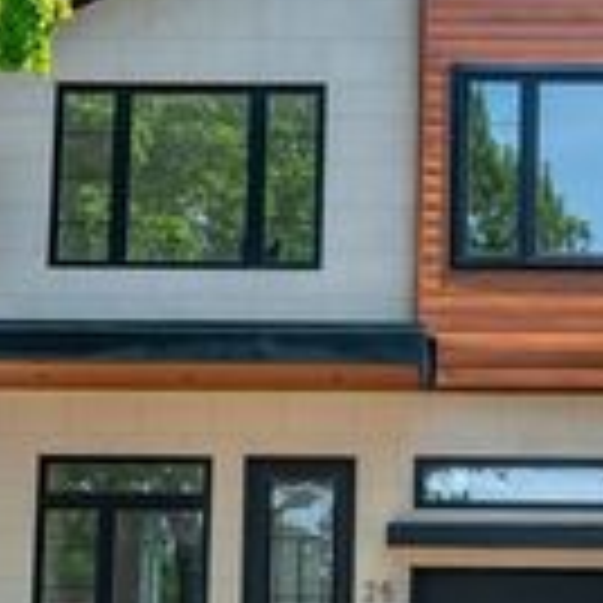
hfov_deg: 18.7
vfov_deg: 18.7
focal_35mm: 92
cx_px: 464
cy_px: 461
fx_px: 1813
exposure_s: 1/3200
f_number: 7.1
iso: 400
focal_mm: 29
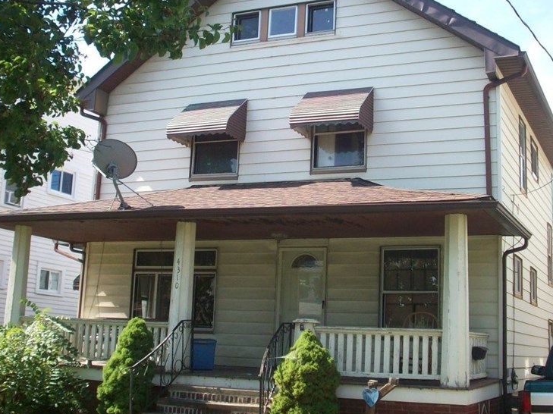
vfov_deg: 28.0
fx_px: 830
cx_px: 286
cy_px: 193
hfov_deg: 36.8
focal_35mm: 52
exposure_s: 1/350
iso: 80
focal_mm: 6.2
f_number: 2.8
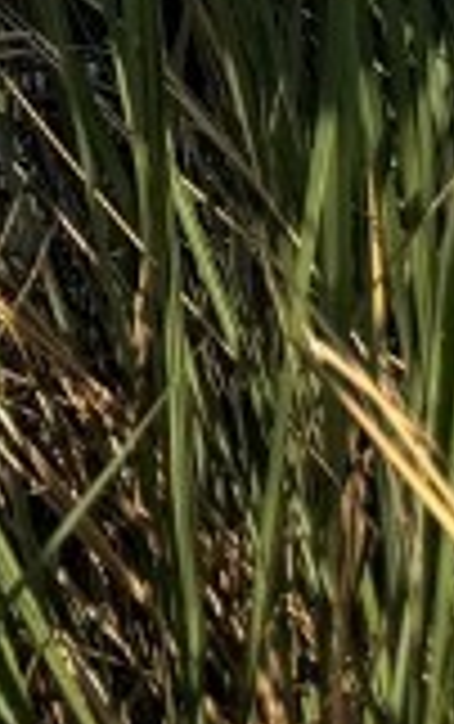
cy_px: -859
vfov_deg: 11.3
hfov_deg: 6.5
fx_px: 3199
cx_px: -1389
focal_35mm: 162
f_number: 1.78
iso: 80
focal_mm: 6.76
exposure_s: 1/6173
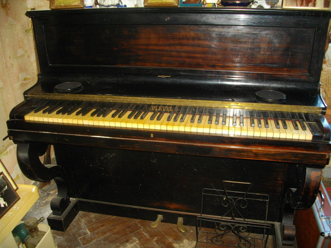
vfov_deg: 45.4
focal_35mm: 31
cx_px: 166
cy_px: 124
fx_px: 296
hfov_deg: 58.4
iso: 200
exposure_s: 1/50
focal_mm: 5.7
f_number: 2.9
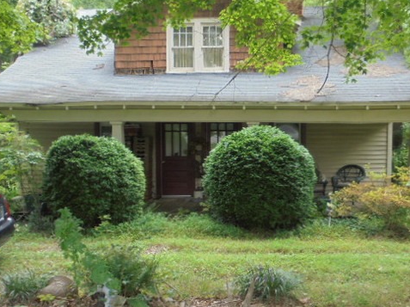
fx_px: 533
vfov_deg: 32.1
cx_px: 231
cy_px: 160
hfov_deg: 42.0
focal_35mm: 45
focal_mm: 6.1
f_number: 4
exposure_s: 1/30
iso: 100
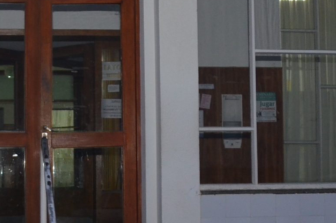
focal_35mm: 86
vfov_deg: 15.8
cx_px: 59
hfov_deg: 23.3
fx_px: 801
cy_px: 133
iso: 800
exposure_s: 1/60
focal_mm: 18
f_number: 4
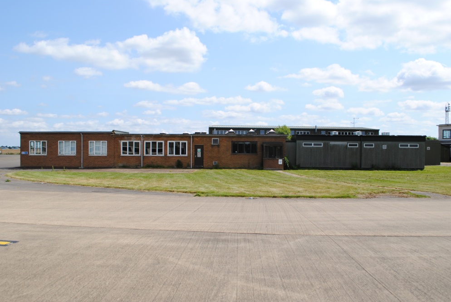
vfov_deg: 39.0
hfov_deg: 55.7
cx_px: 225
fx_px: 426
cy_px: 154
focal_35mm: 34
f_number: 9
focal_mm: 22
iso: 100
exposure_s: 1/320
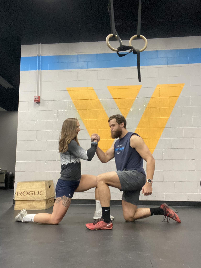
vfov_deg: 60.0
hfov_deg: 46.8
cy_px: 134
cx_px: 100
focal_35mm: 30
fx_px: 232
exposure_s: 1/30
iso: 500
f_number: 2.2
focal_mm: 2.71
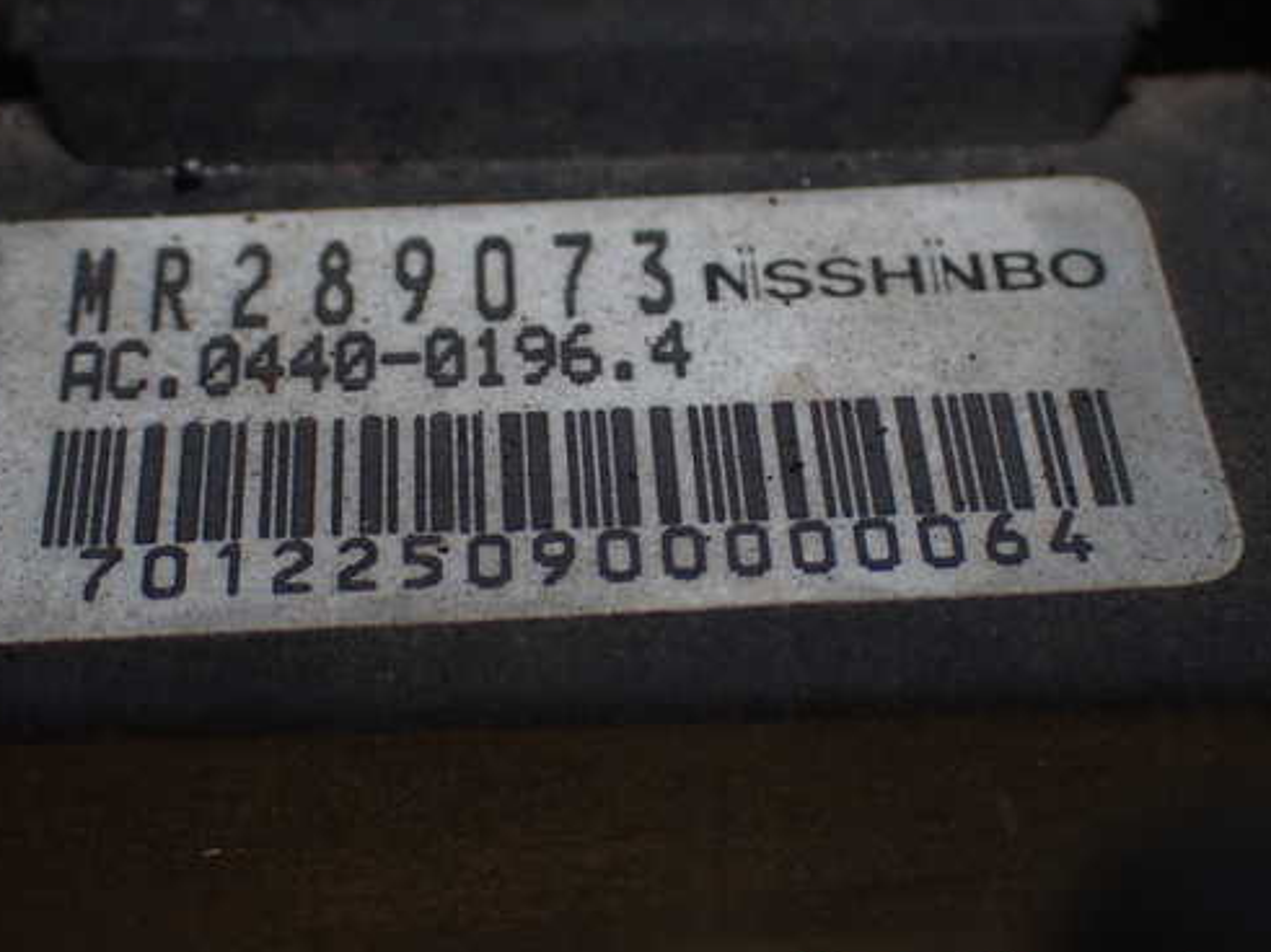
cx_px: 613
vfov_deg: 22.2
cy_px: 437
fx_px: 2423
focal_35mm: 66
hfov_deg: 29.4
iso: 200
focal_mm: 9.65
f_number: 3.3
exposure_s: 1/200
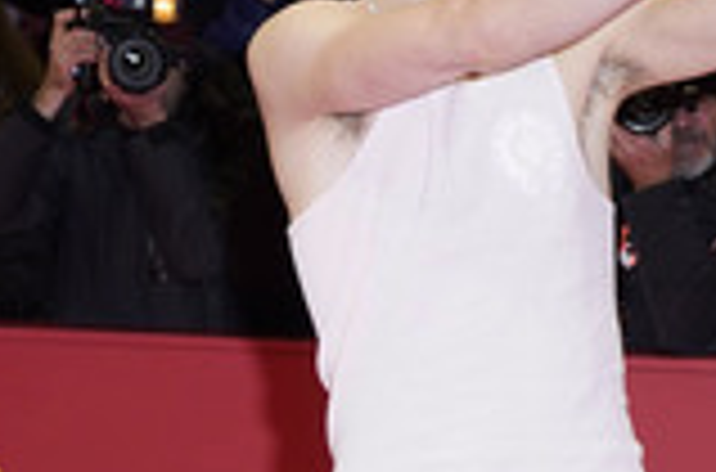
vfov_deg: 10.6
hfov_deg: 16.0
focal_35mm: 128
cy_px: 220
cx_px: 534
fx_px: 2538
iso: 800
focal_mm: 45
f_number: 5.6
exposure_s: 1/160
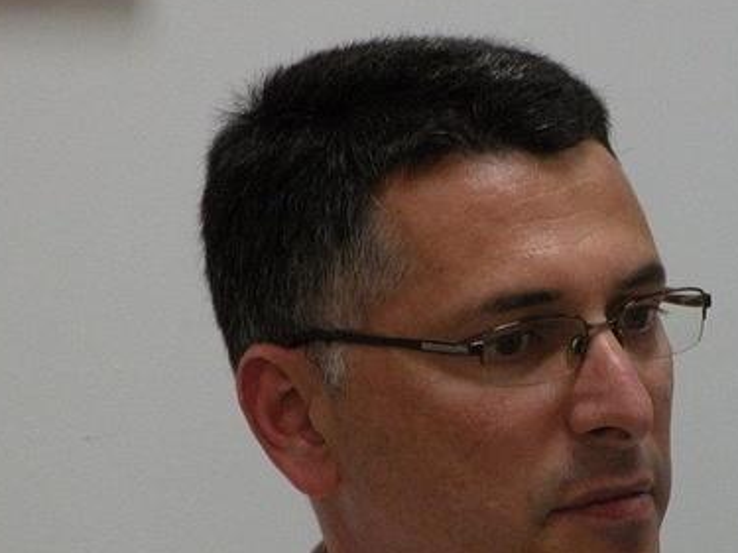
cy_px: 384
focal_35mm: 355
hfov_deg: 5.6
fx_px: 7566
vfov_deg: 4.2
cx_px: 543
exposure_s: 1/48.2
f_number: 4.5
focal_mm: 36.9
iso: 400
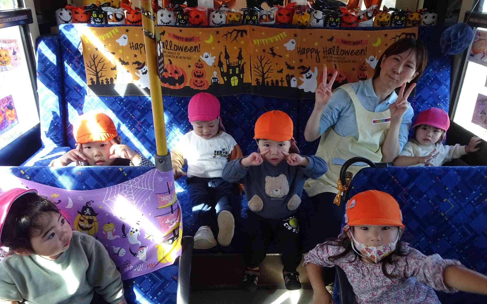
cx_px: 242
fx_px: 345
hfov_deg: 70.4
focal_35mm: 26
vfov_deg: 47.3
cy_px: 186
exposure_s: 1/60
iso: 160
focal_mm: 4.1
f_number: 3.5
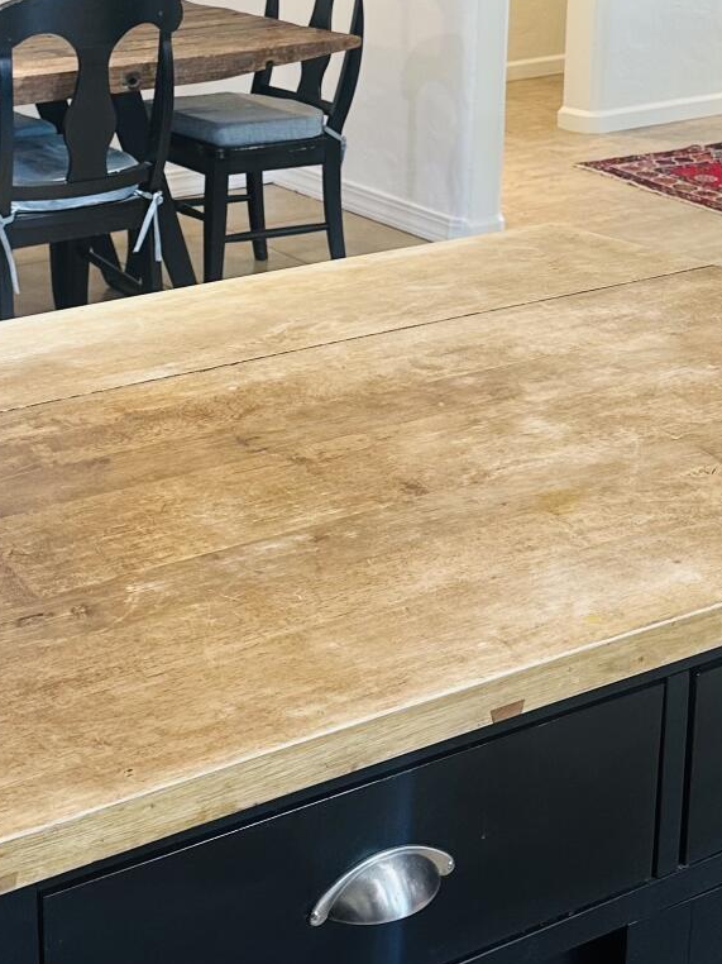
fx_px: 1753
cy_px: 120
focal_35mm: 63
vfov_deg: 29.6
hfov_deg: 23.2
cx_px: 243
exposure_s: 1/60
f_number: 1.78
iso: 160
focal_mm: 6.86
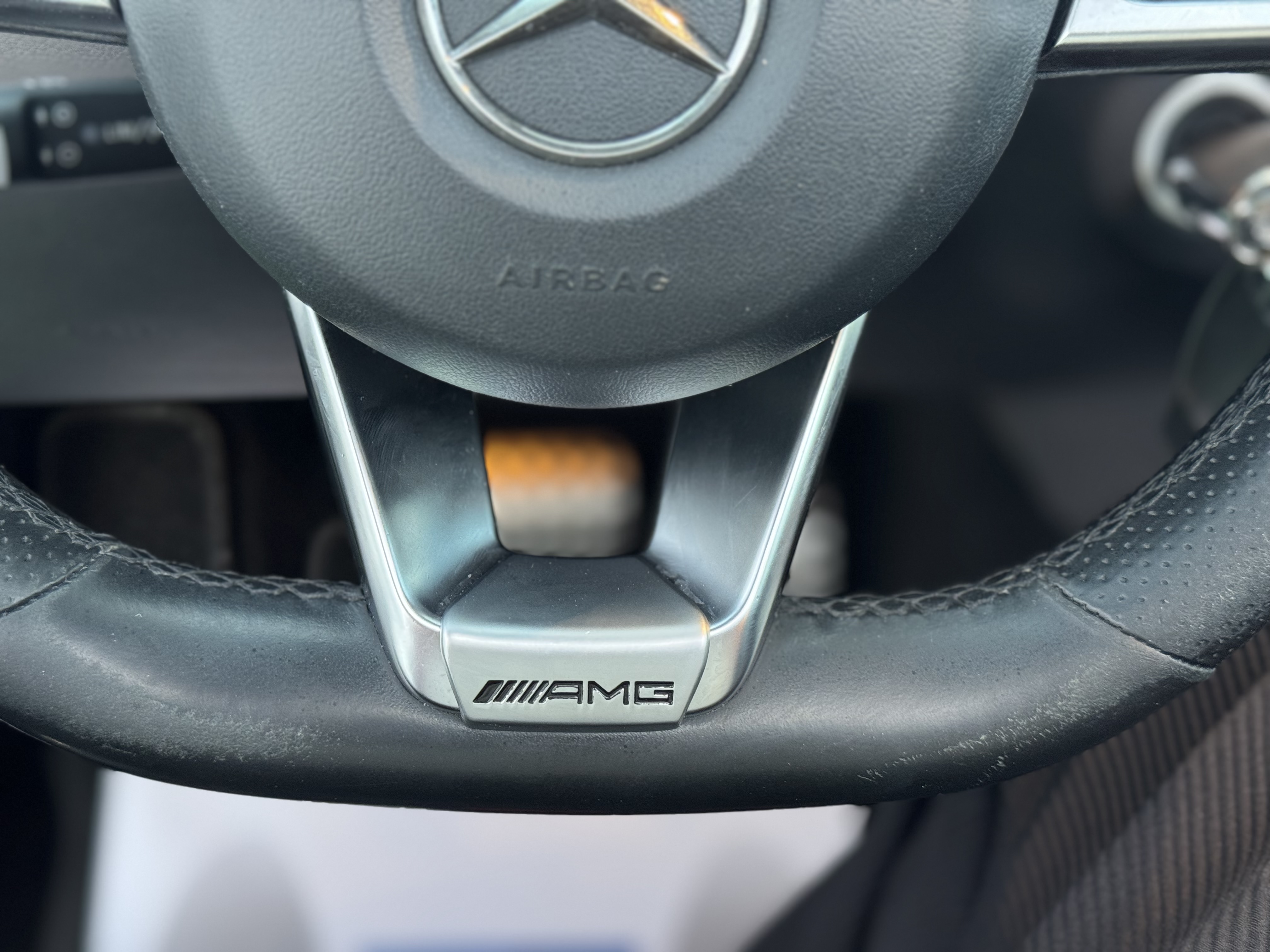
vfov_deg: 30.3
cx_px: 635
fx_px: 1761
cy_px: 476
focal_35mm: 48
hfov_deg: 39.7
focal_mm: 6.76
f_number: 1.78
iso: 250
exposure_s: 1/58
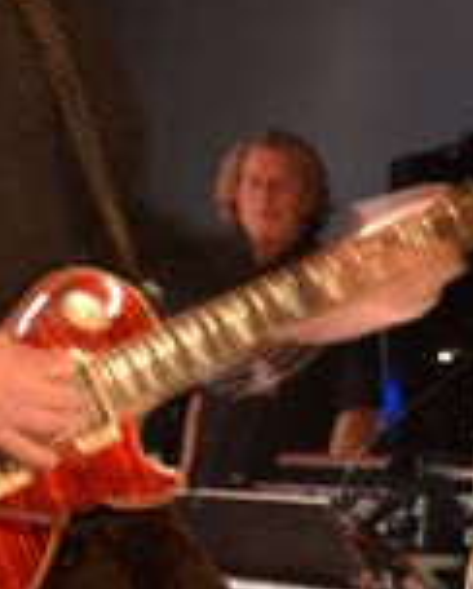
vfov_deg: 13.5
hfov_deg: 10.8
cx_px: 70
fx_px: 2497
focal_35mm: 143
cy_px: 285
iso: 1600
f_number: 4.5
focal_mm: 58
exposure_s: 1/13
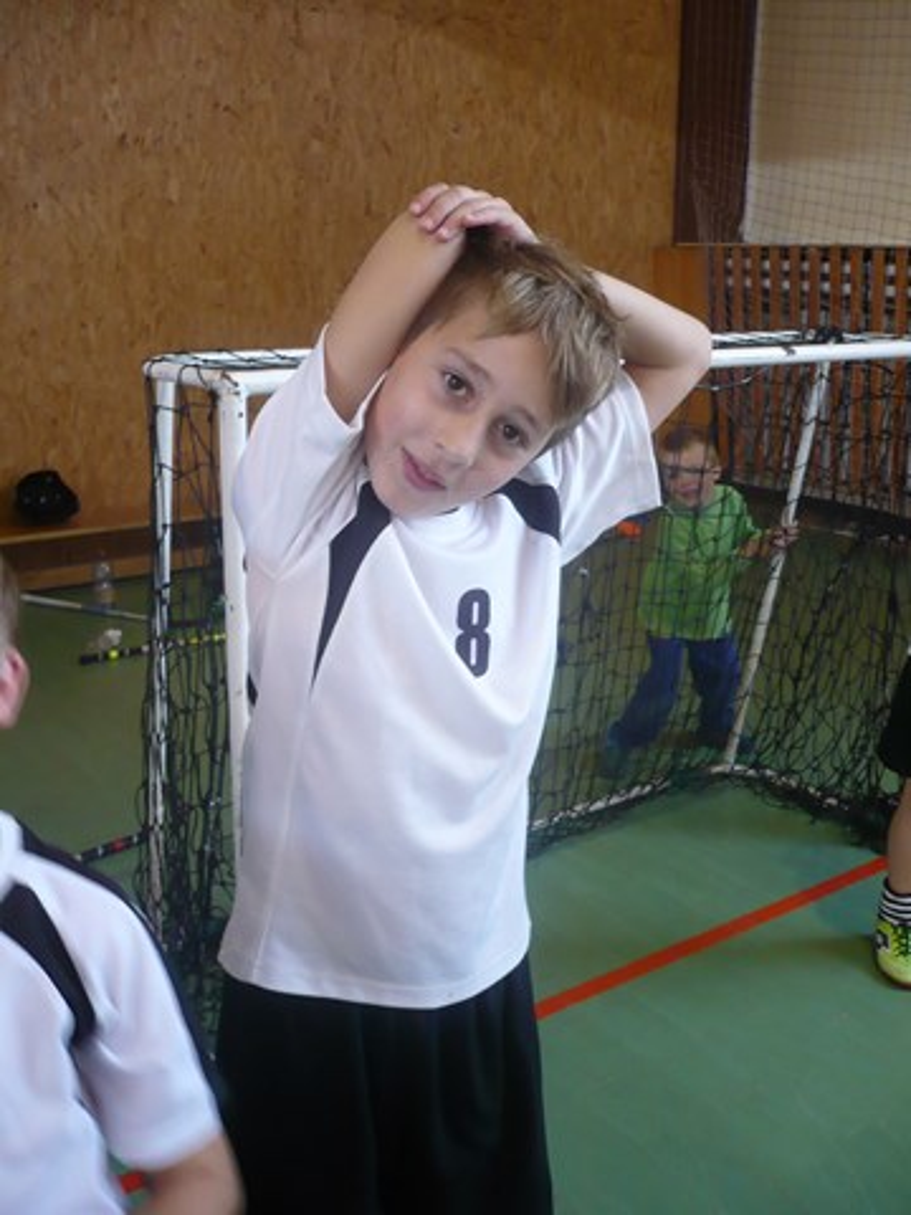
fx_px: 1228
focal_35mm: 35
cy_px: 608
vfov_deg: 52.6
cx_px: 456
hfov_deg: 40.7
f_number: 2.8
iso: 200
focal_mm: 5.8
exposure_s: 1/30
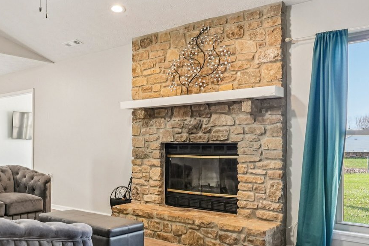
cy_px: 144
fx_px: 390
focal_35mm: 38
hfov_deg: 47.2
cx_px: 60
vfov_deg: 35.0
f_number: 8
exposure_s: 1/30
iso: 1000
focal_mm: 16
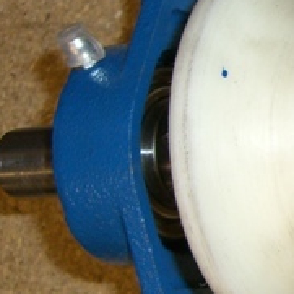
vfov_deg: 14.6
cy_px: 135
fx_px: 1143
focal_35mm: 119
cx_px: 505
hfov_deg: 13.4
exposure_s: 1/60
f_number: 2.7
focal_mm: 6.2
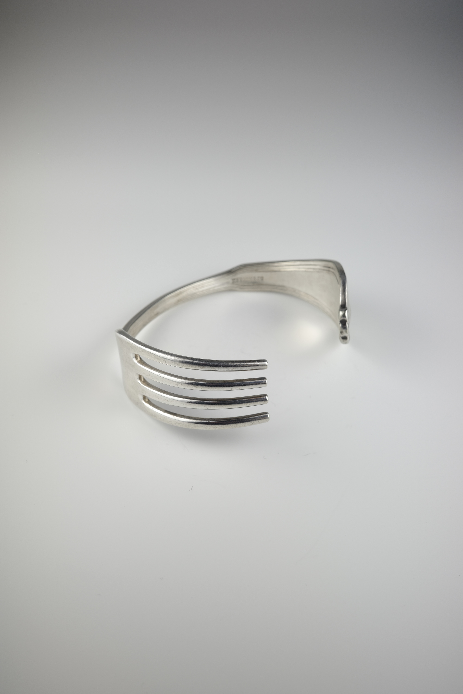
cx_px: 232
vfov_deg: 48.5
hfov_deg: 33.4
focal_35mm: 40
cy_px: 347
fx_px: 772
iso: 100
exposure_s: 1/30
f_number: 8
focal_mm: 26
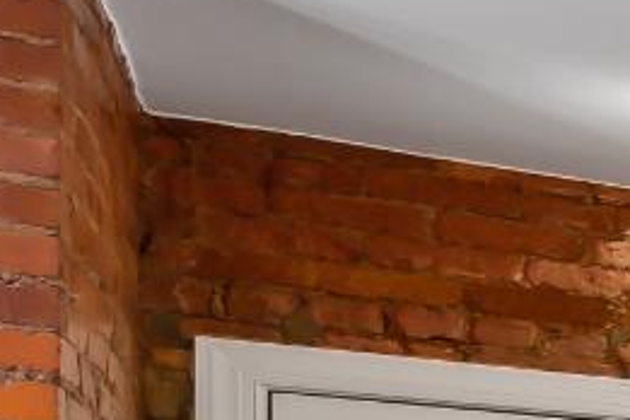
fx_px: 1925
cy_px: 841
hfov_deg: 8.4
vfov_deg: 11.3
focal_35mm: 110
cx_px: 2455
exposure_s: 1/8
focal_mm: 14
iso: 200
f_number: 8
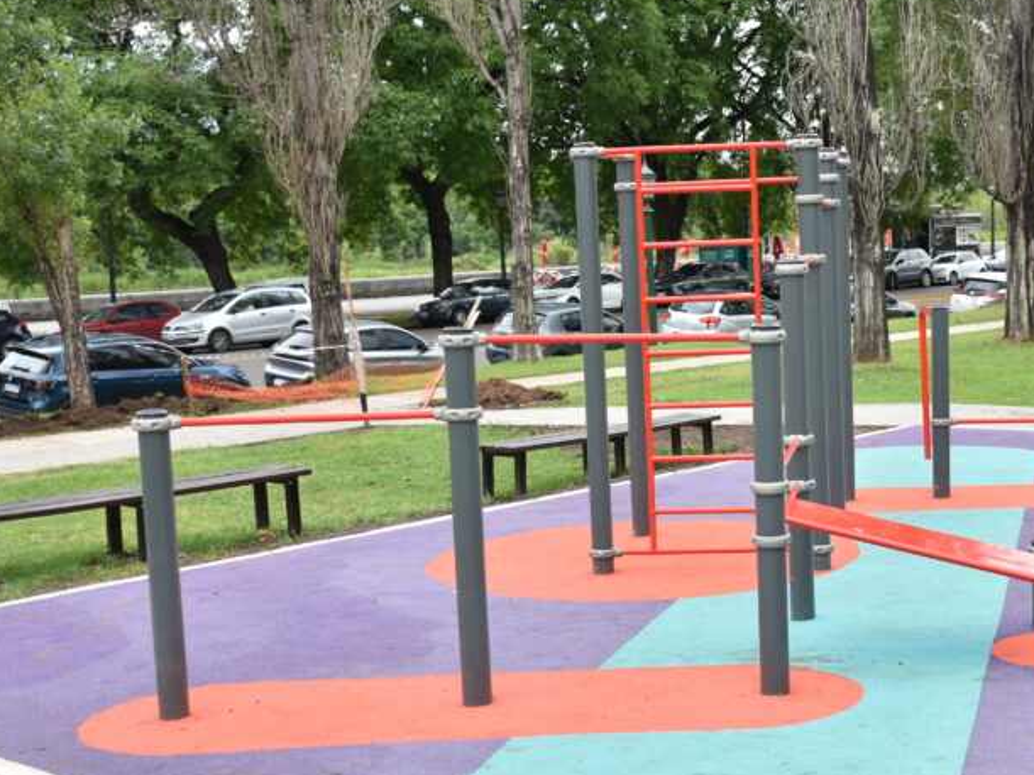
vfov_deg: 25.2
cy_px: 444
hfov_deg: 32.7
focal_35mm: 58
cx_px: 750
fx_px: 1732
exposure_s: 1/400
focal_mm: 24
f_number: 3.8
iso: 100
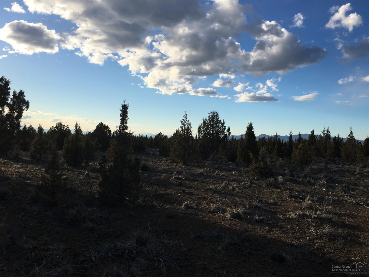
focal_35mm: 29
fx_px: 309
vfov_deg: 48.2
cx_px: 184
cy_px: 138
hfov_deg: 61.7
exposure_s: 1/1923
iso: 25
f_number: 2.2
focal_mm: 4.15
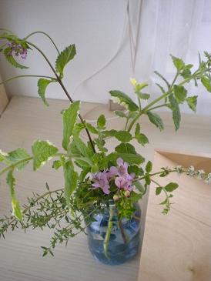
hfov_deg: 35.2
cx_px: 106
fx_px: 333
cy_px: 140
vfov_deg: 45.8
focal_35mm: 41
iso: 800
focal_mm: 7.4
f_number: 3.5
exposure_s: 1/39.6
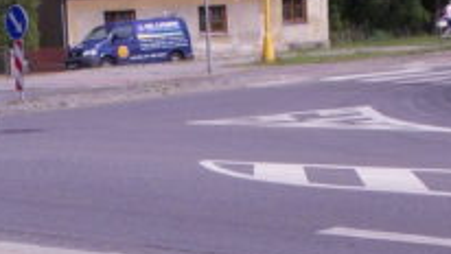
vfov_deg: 10.1
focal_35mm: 118
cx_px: 127
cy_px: 302
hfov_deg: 18.1
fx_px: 1411
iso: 80
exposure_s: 1/1000
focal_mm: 4.1
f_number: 3.3
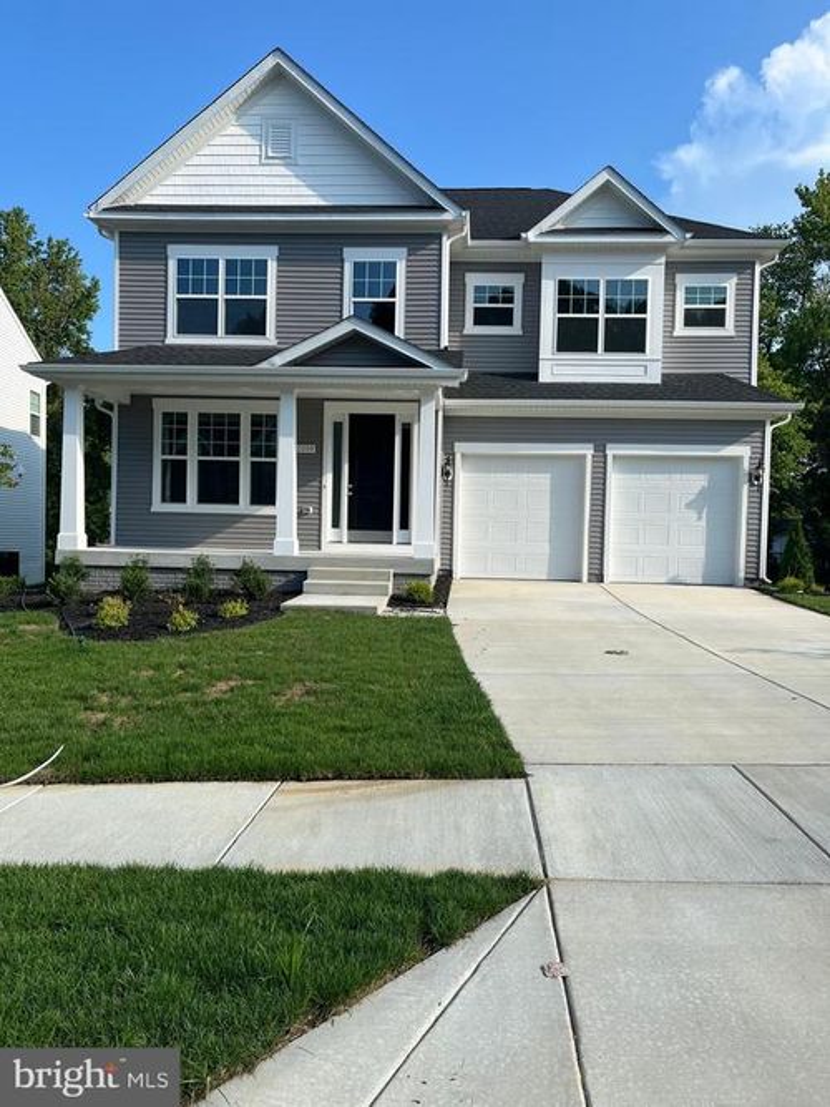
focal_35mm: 26
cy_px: 554
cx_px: 415
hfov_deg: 53.0
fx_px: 831
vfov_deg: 67.3
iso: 50
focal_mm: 5.1
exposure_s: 1/2571
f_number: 1.6
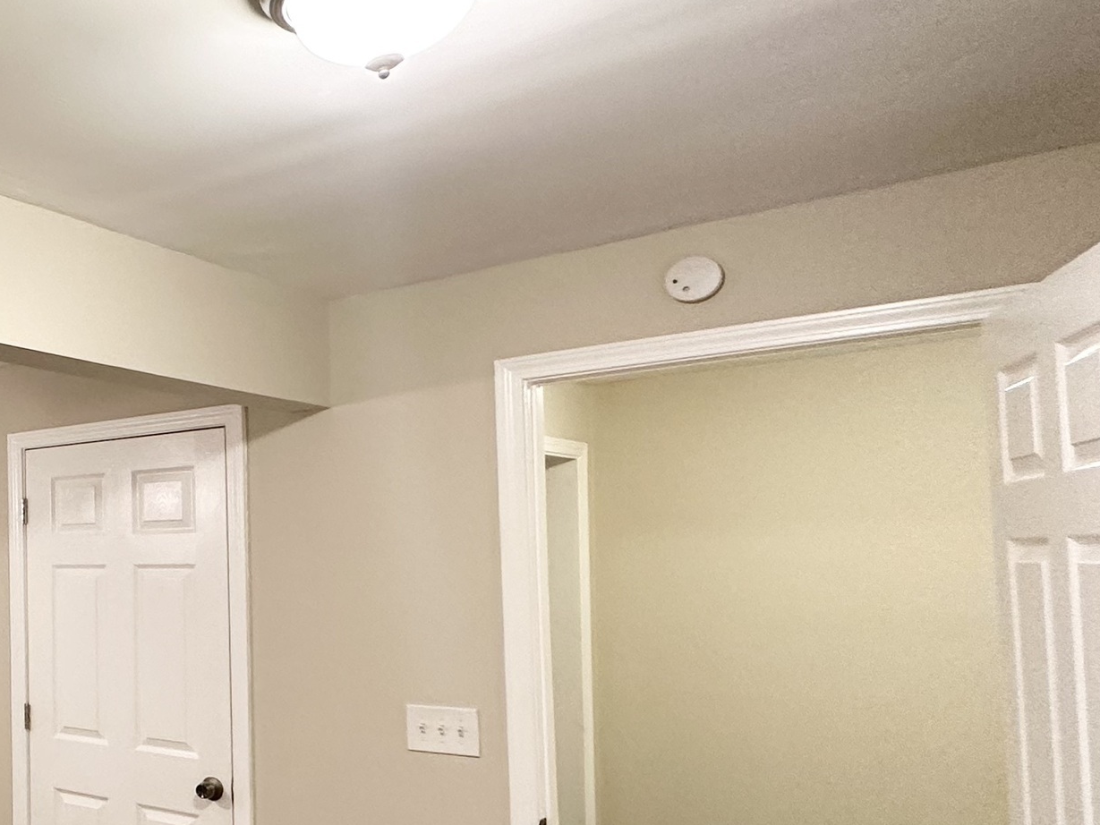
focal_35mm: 35
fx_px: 1112
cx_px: -254
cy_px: 542
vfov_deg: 40.3
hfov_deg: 37.7
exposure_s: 1/60
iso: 200
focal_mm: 2.22
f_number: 2.2
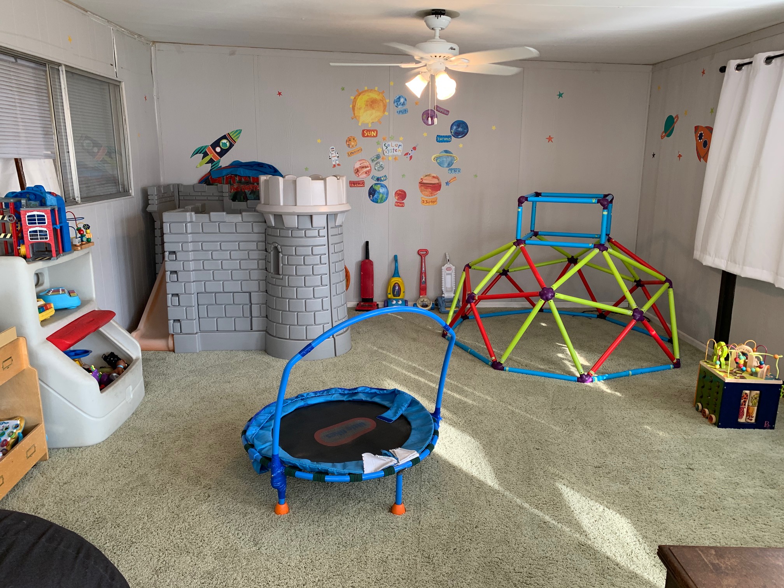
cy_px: 294
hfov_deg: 67.3
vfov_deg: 53.1
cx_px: 392
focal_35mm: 26
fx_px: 589
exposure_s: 1/60
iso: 64
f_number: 1.8
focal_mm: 4.25
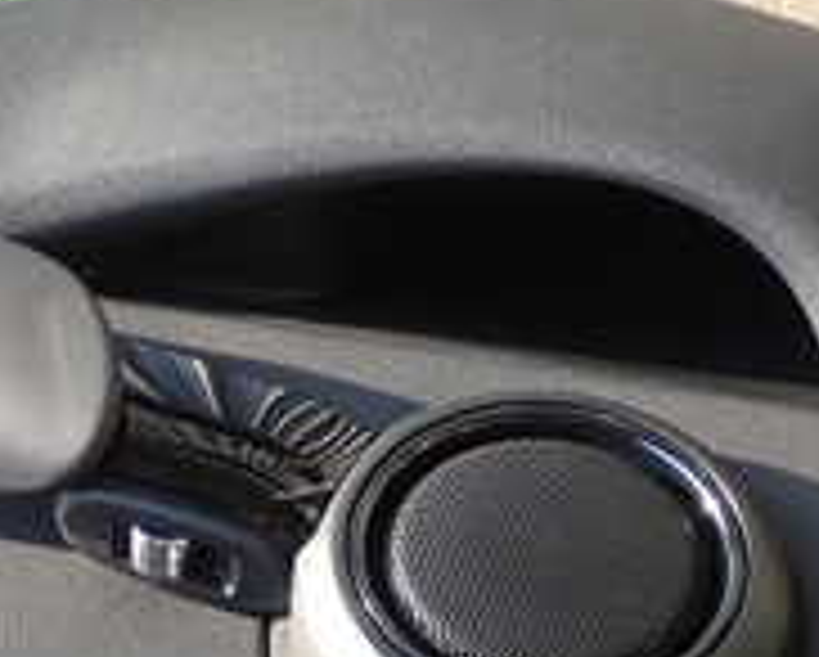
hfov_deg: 14.3
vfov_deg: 11.5
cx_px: -22
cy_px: 760
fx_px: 3203
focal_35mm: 132
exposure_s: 1/125
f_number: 2.8
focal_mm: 7.31
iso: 100
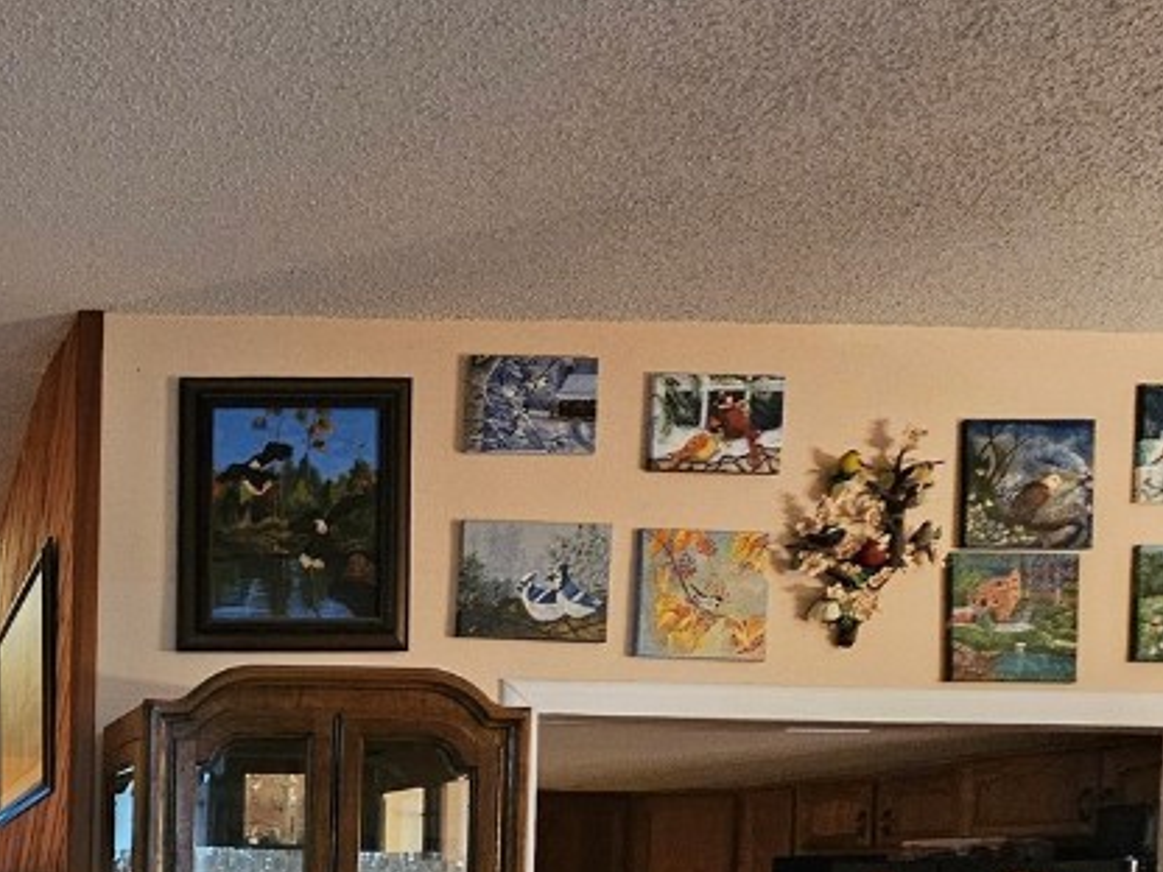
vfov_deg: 37.3
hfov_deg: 42.9
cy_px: 953
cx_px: -145
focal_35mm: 32
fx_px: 1075
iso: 640
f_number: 2.2
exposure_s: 1/24
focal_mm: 2.2
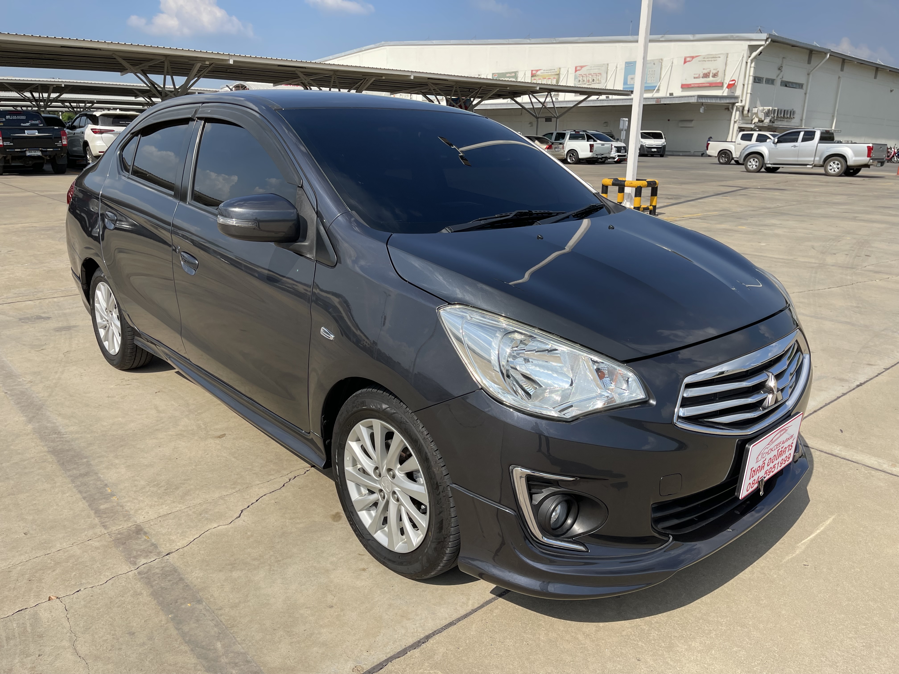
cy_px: 337
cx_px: 450
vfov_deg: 54.9
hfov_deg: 69.4
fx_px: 649
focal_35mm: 25
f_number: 1.6
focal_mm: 5.1
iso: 32
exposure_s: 1/3663
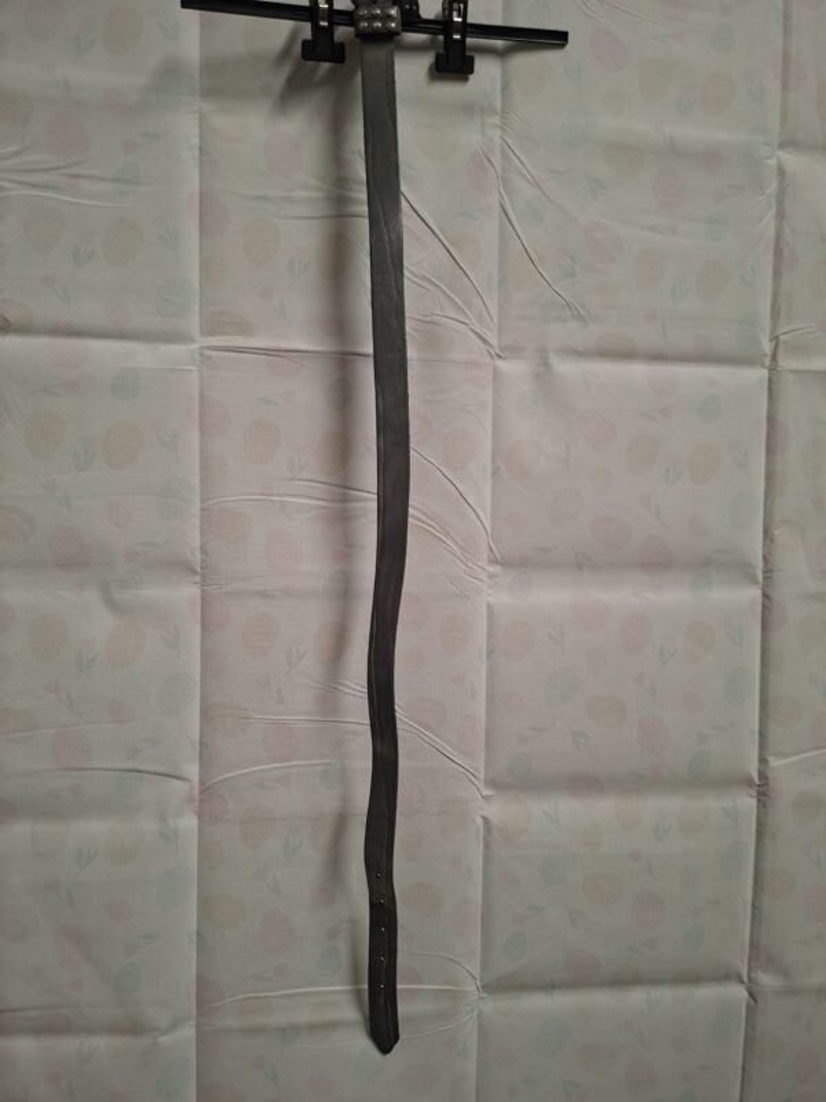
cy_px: 551
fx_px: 732
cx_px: 413
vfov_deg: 73.9
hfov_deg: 58.9
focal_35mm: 23
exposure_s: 1/100
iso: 320
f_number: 1.8
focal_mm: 5.54
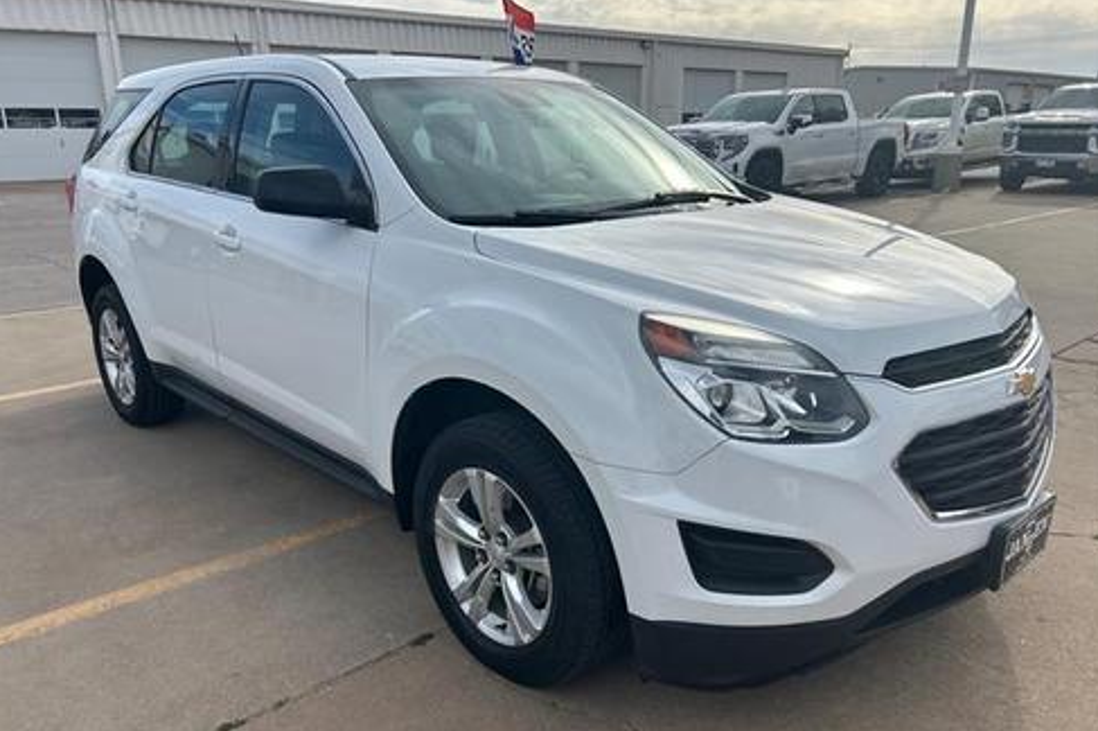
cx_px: 543
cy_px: 404
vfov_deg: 46.3
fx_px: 853
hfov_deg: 65.5
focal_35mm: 28
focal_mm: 5.7
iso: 50
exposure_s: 1/3831
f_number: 1.5
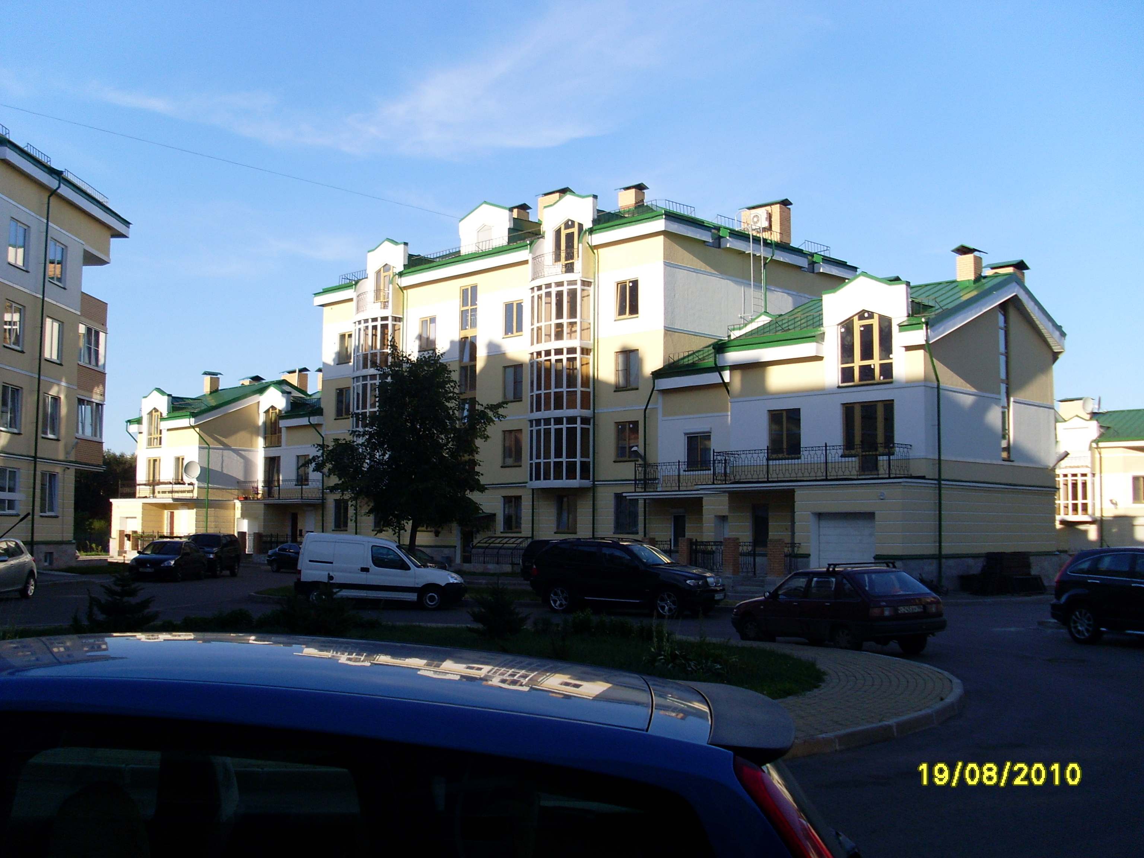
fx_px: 1256
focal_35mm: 38
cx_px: 572
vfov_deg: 37.7
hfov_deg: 49.0
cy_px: 429
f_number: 7.7
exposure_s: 1/180
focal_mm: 6.3
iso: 80
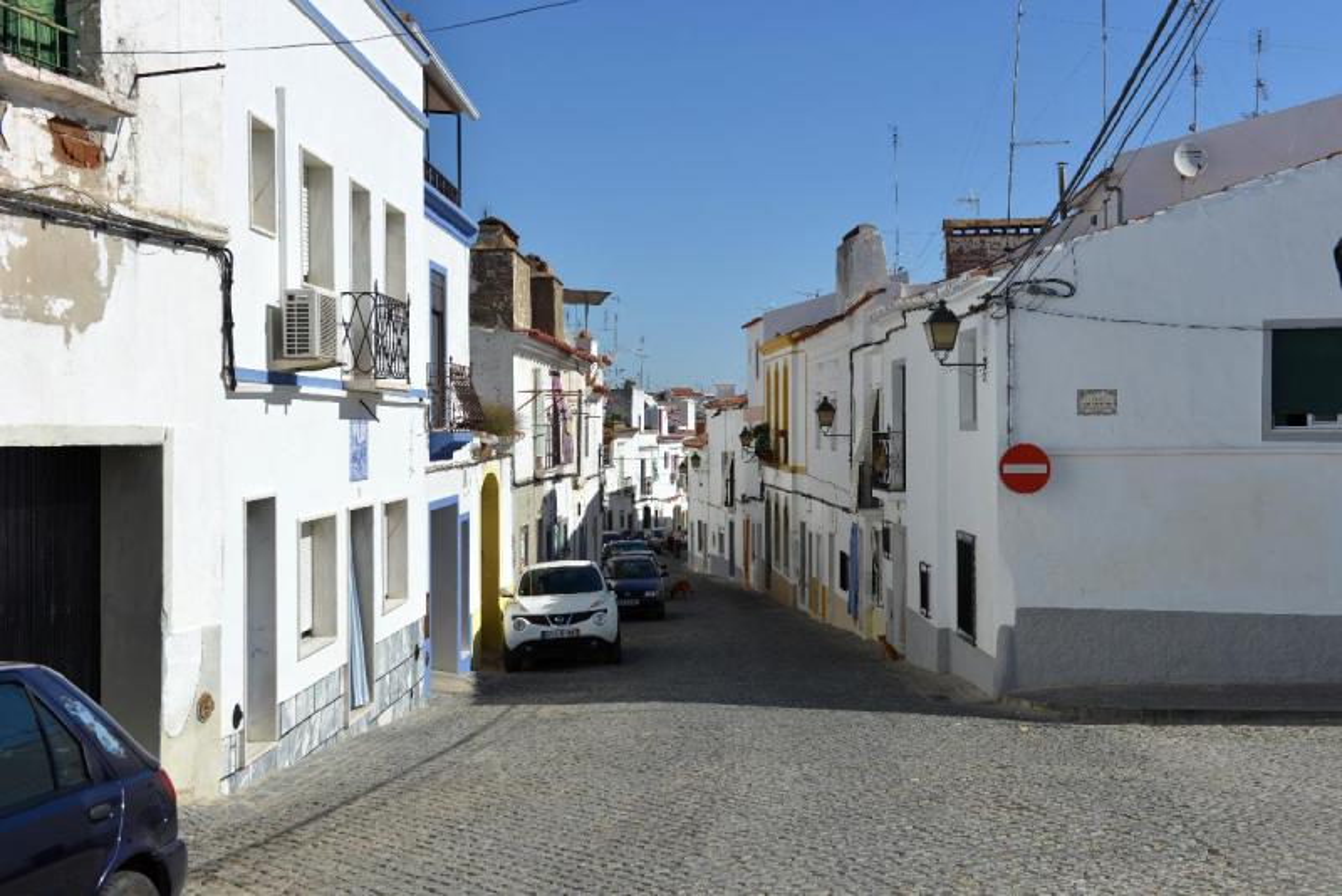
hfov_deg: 44.5
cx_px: 671
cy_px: 448
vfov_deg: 30.5
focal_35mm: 44
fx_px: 1641
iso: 160
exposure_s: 1/800
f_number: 8
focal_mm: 44
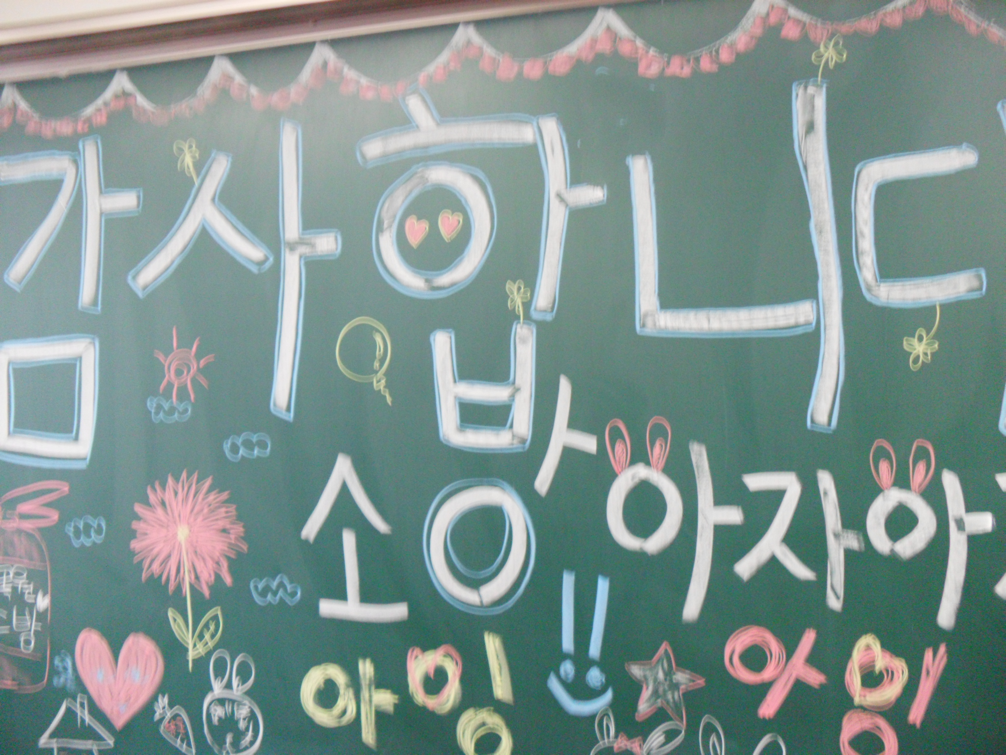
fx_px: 1017
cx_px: 503
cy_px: 378
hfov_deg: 52.6
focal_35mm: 35
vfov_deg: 40.7
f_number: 3
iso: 200
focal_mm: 6.3
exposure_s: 1/15
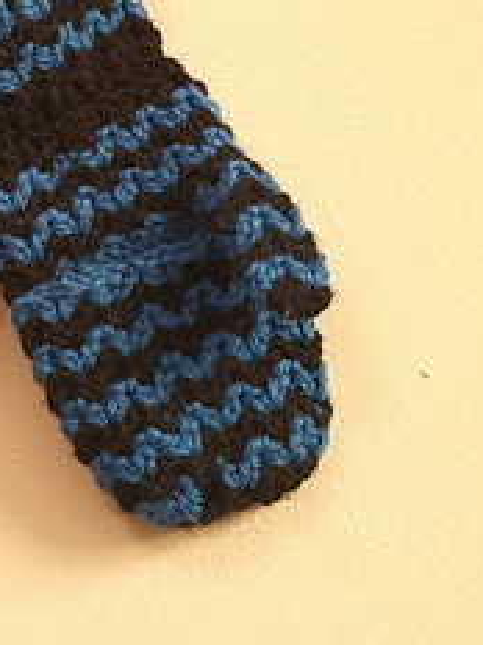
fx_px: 1042
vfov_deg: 33.5
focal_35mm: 56
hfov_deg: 25.1
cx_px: 21
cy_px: 139
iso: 250
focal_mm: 4.3
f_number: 2.4
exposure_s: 1/40
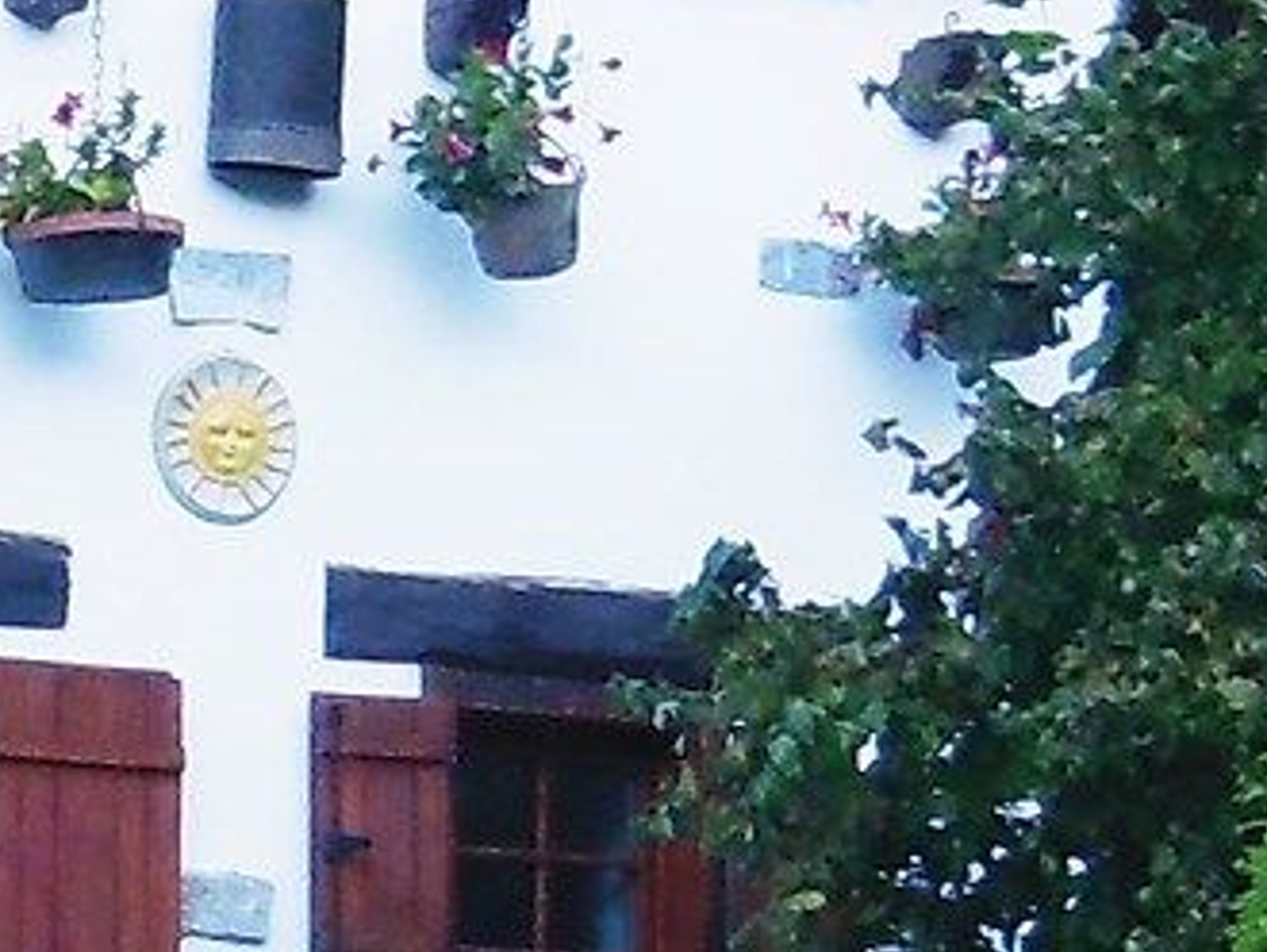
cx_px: -104
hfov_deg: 5.2
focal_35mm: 378
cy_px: 476
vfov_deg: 3.9
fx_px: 13845
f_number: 4.7
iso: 320
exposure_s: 1/60
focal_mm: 9.3
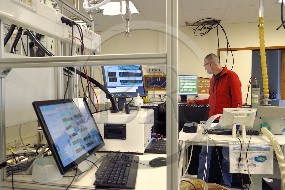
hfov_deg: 60.3
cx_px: 142
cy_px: 95
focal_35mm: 31
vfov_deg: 42.3
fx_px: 245
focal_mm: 31
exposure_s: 1/60
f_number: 8
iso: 1600
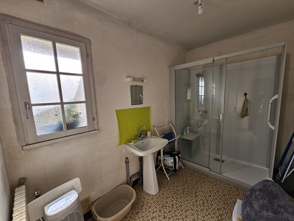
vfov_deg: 89.9
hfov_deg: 106.2
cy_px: 110
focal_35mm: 13
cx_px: 147
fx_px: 110
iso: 80
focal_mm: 2.2
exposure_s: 1/120
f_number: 2.2
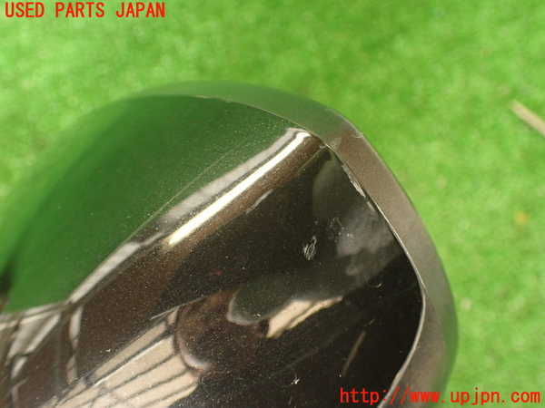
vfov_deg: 44.2
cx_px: 272
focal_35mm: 32
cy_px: 204
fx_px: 504
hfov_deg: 56.8
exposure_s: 1/30
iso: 400
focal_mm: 5.79
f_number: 2.4
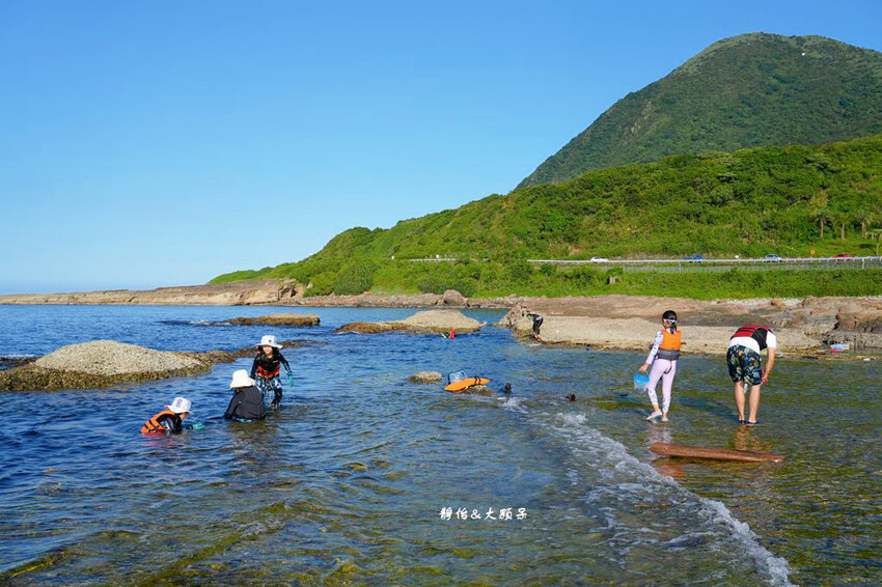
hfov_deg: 55.8
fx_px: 833
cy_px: 294
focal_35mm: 34
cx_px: 441
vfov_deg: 38.9
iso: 320
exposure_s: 1/1000
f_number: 8
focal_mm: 34
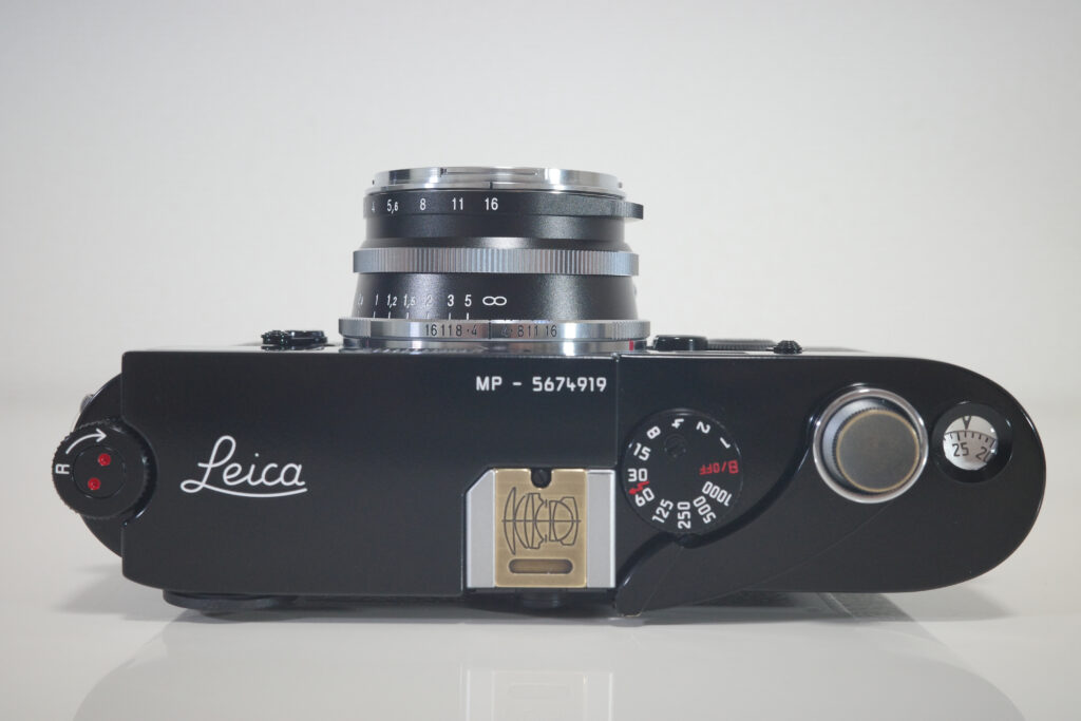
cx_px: 540
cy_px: 360
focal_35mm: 40
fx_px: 1201
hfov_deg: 48.5
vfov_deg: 33.4
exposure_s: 1/25
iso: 1250
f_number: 8
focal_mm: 26
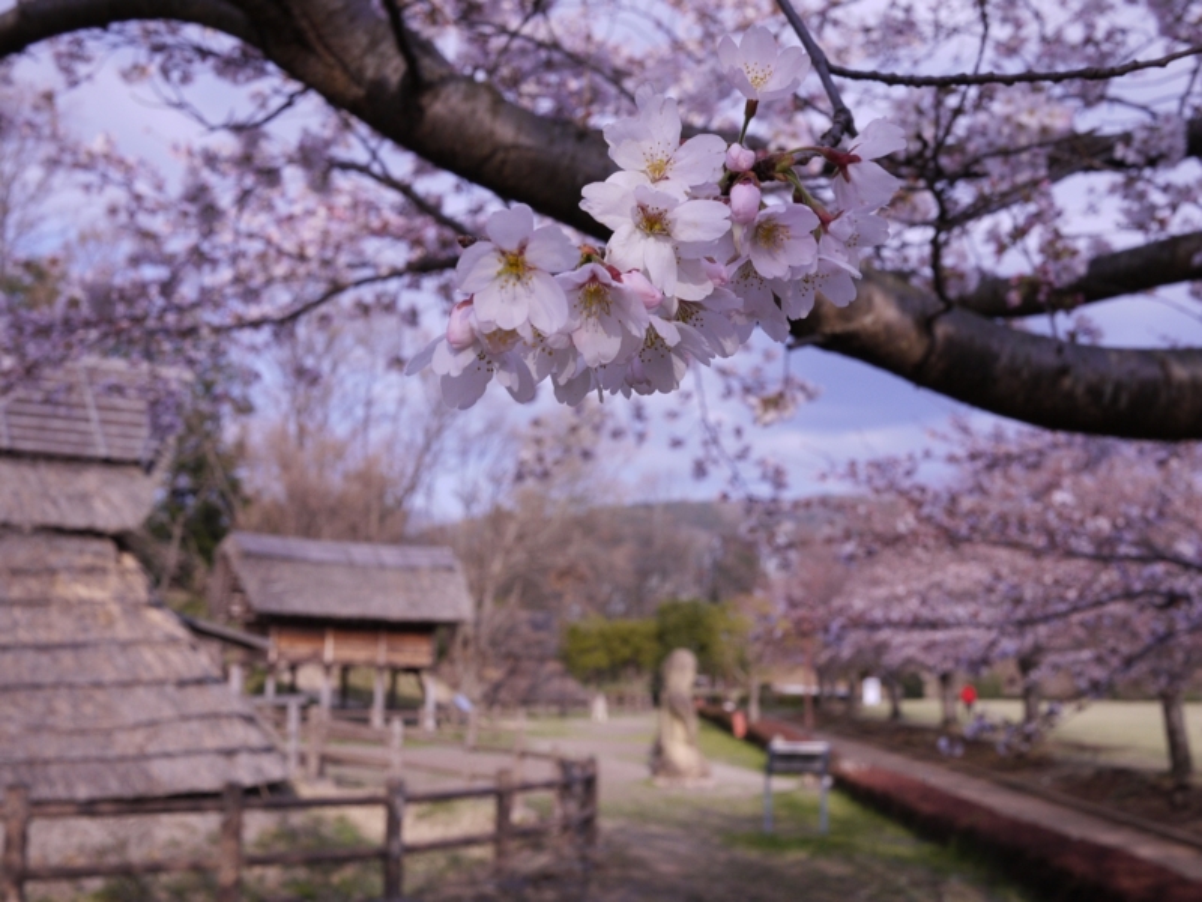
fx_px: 1389
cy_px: 451
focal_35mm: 40
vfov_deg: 36.0
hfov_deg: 46.8
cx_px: 601
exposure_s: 1/100
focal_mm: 20
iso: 200
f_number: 8
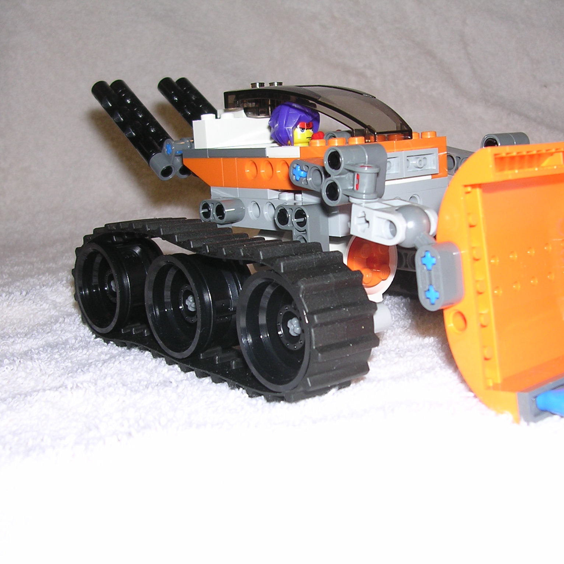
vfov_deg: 37.6
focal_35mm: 45
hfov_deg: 37.5
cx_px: 307
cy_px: 283
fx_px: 830
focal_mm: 5.8
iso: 100
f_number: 2.8
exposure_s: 1/60.1
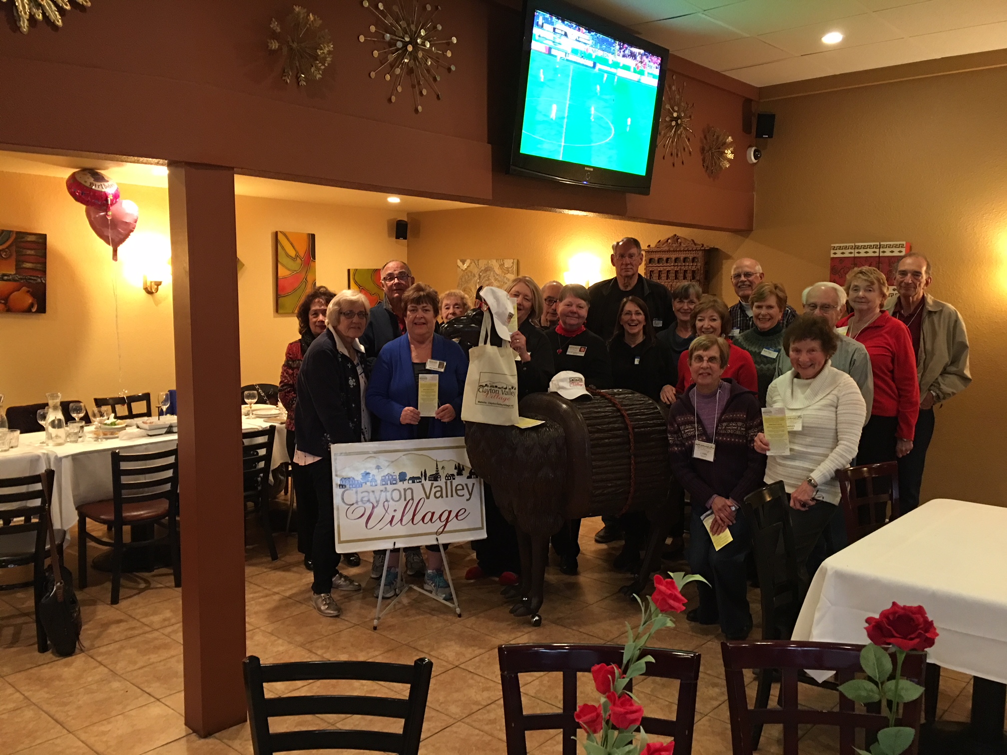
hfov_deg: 61.7
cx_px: 504
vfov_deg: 48.2
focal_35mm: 29
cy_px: 378
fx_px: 844
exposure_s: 1/10
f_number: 2.2
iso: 100
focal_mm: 4.15
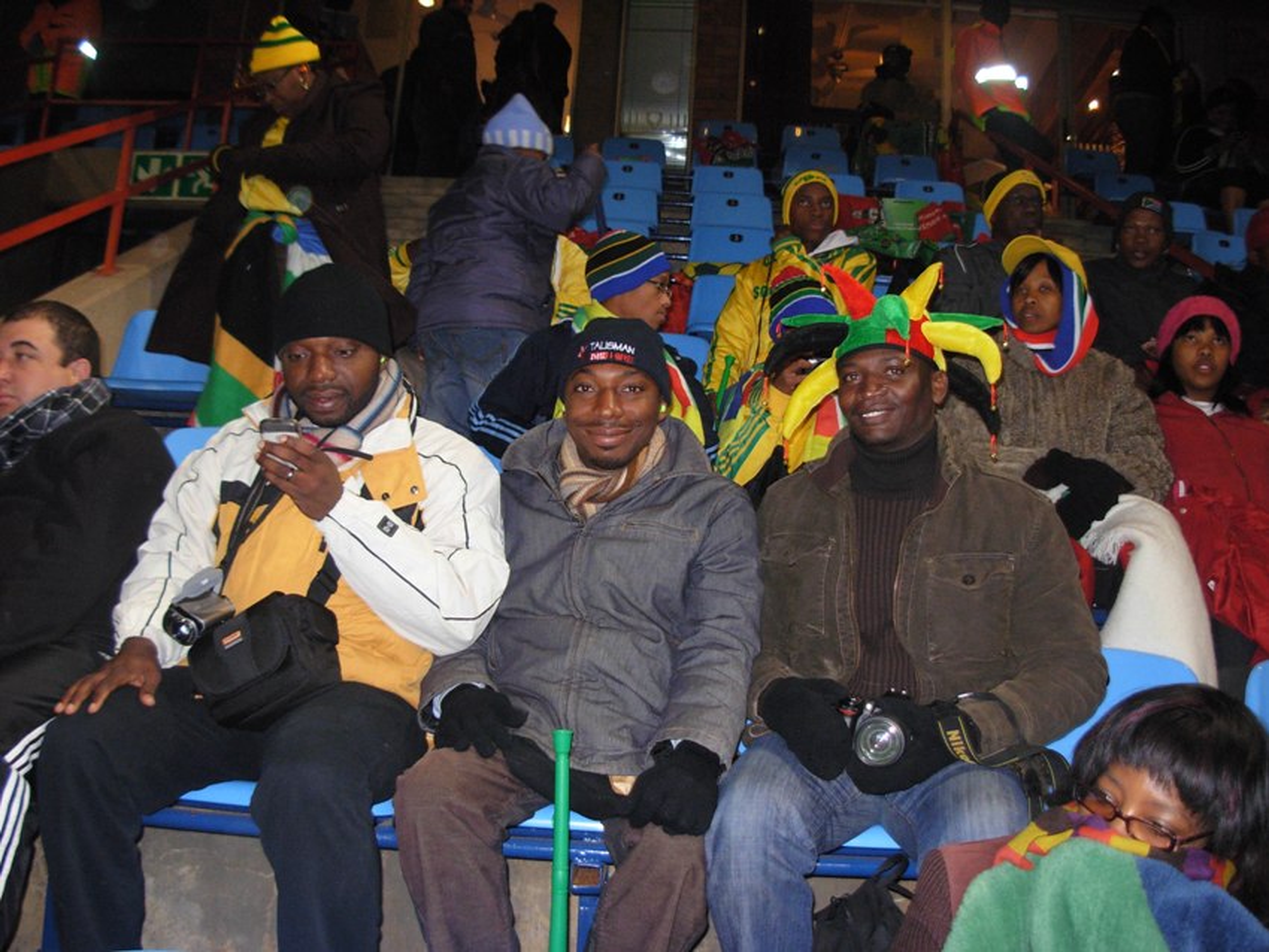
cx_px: 634
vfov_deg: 37.7
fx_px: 1393
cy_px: 476
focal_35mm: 38
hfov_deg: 49.0
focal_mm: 6.3
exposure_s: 1/67.8
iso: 237
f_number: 2.9
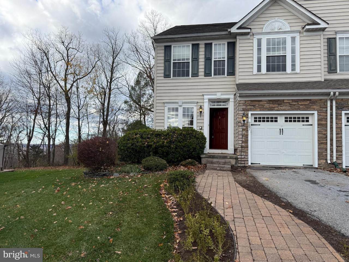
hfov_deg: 71.6
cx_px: 174
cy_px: 131
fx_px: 242
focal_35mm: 24
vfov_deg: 56.8
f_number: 1.78
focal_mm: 6.76
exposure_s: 1/1901
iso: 100
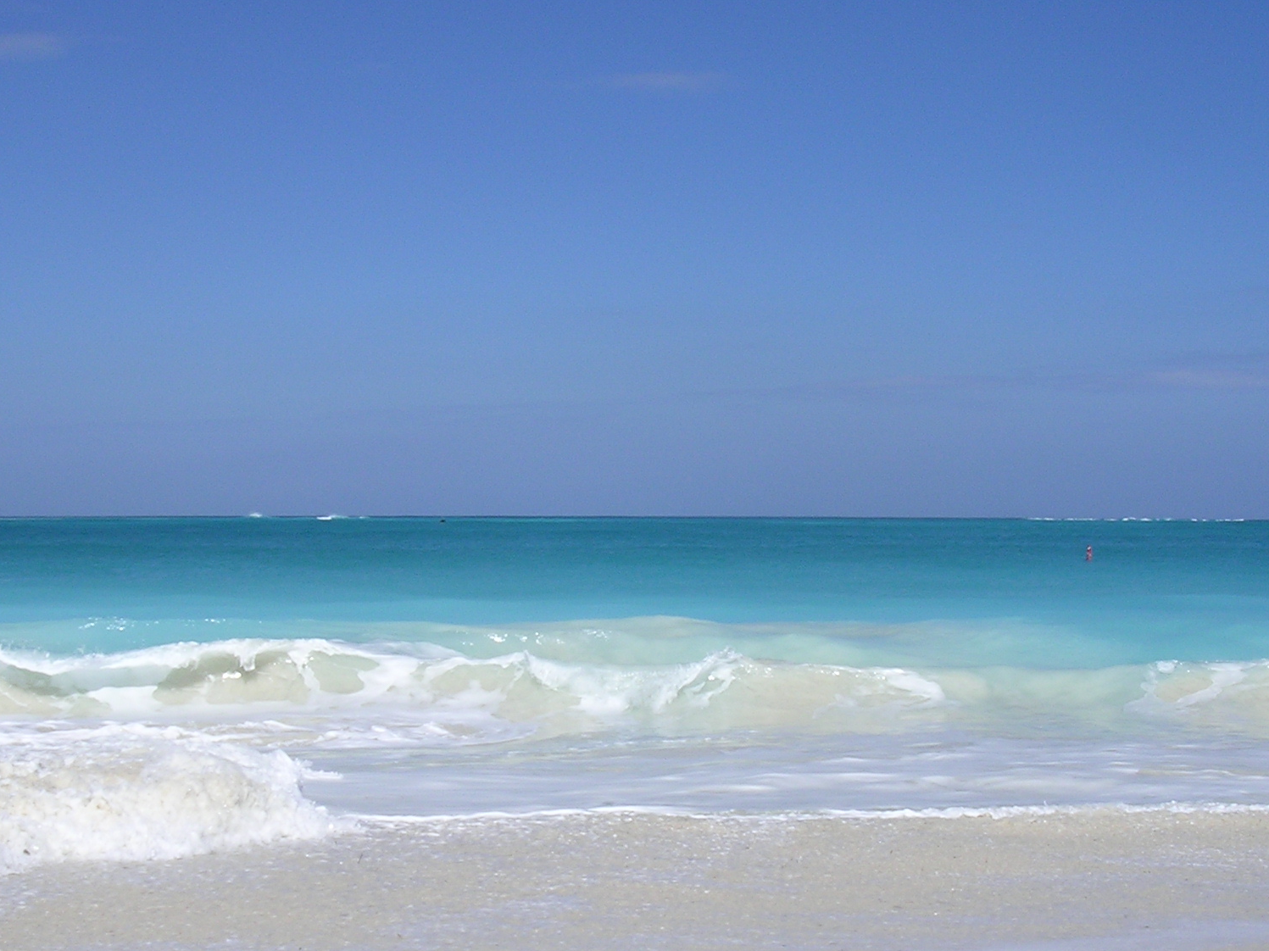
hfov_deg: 36.8
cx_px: 547
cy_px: 602
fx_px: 1906
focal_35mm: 52
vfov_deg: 27.9
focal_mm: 5.8
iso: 100
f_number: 5.6
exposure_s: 1/626
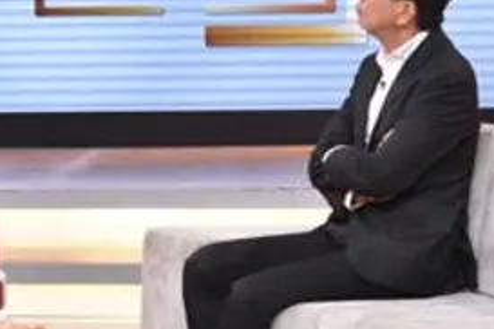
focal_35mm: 214
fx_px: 2936
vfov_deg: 6.4
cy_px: 65
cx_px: 81
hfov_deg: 9.6
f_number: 4.5
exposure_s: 1/200
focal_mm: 75
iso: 2000
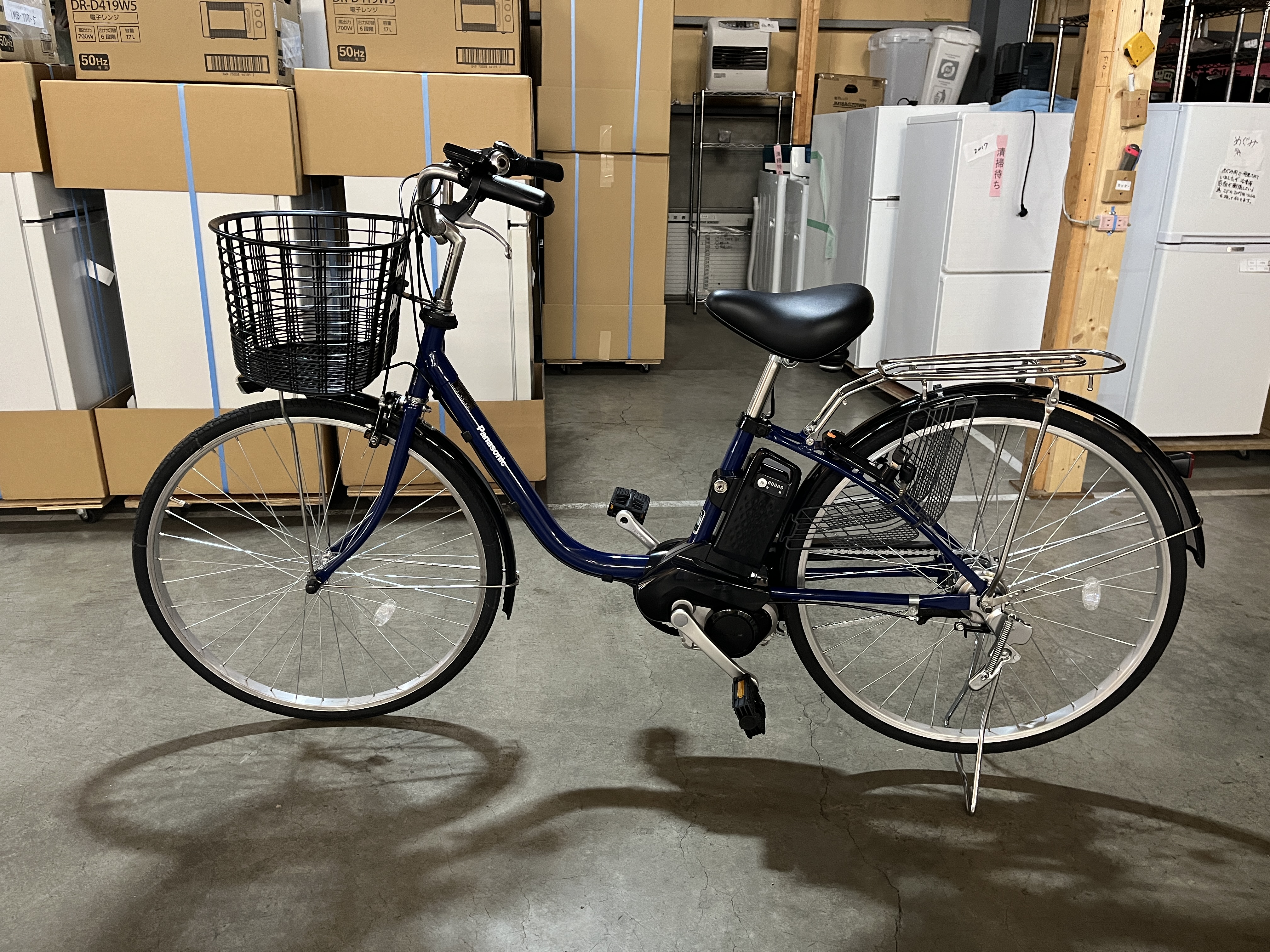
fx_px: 954
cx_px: 635
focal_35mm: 26
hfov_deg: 67.3
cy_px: 476
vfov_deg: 53.1
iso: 400
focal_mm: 5.1
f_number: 1.6
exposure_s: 1/50
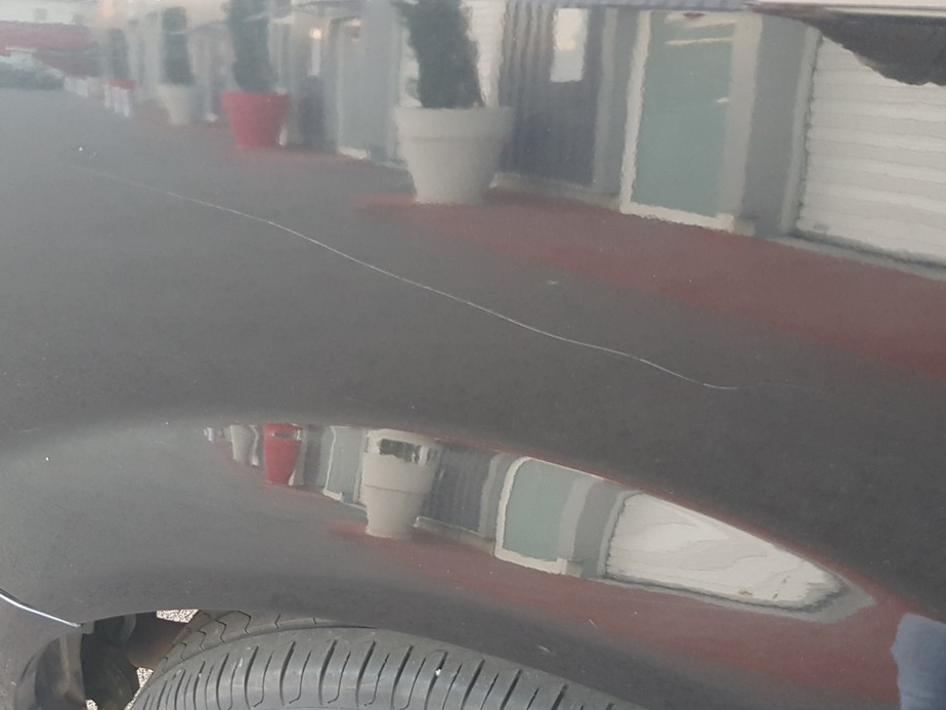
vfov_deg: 39.4
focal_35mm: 36
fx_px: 984
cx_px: 422
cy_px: 447
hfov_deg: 51.3
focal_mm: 4.2
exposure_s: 1/33
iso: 200
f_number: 1.7
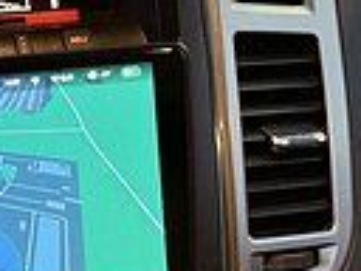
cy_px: 203
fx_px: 2138
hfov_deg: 9.6
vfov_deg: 7.2
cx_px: -11
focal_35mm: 205
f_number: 1.78
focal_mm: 6.76
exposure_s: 1/33
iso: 320
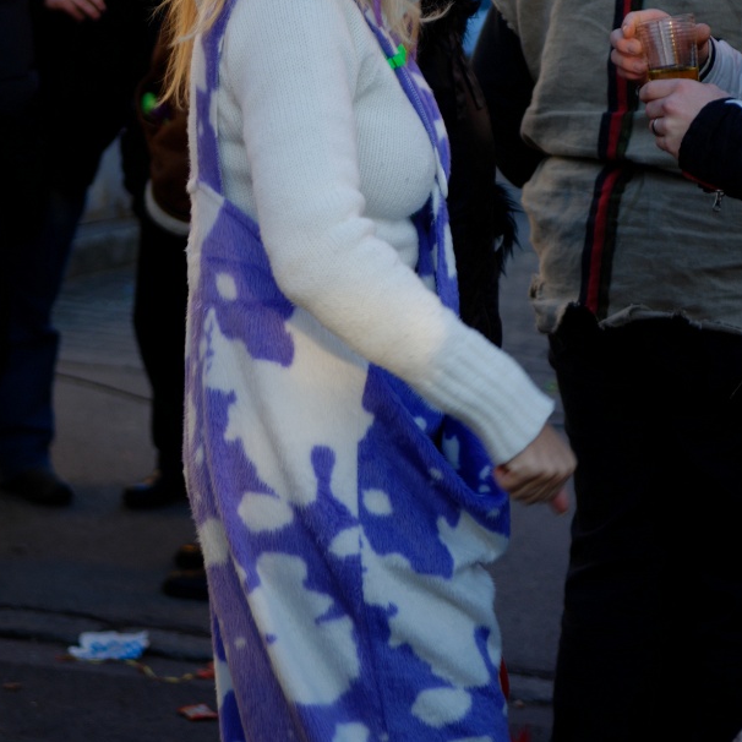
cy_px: 236
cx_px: 343
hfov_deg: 15.2
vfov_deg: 15.2
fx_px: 2781
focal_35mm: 115
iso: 100
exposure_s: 1/250
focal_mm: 55
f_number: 2.8
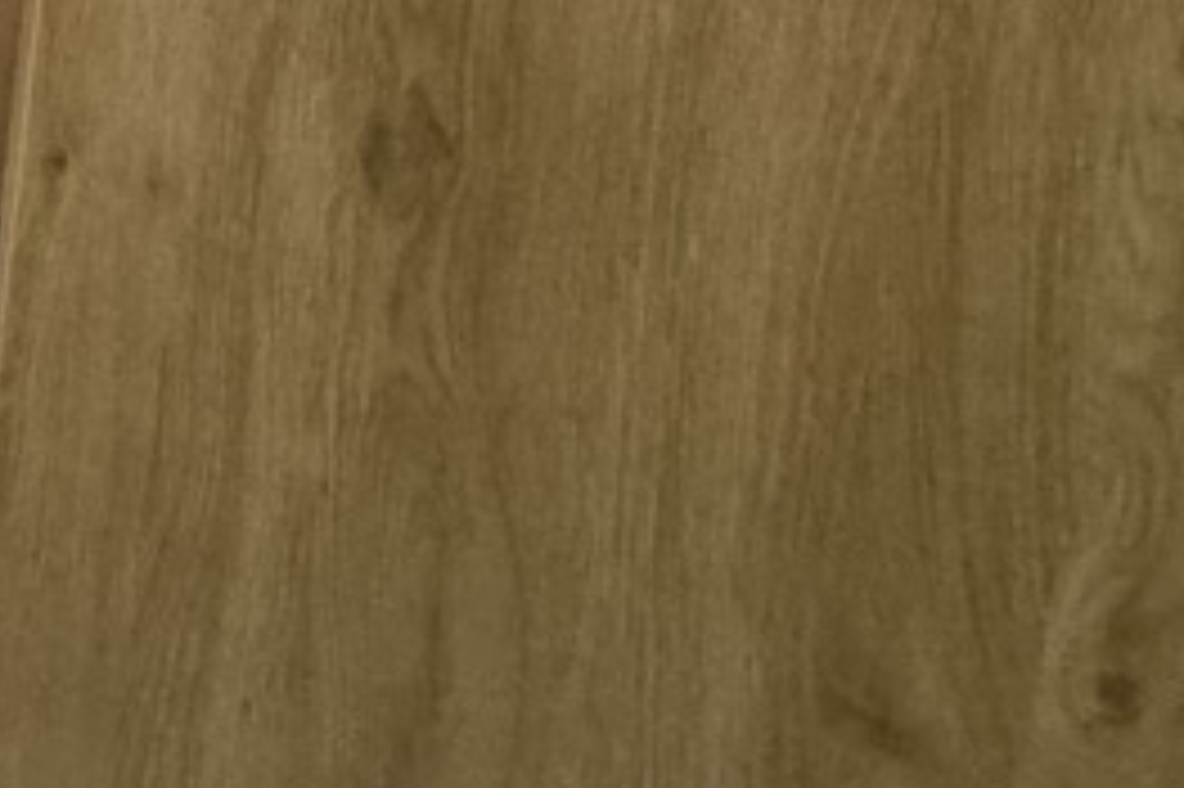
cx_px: -1585
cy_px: -734
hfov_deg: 15.7
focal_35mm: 71
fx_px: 2334
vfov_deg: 15.7
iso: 250
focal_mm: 2.22
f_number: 2.2
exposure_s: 1/50
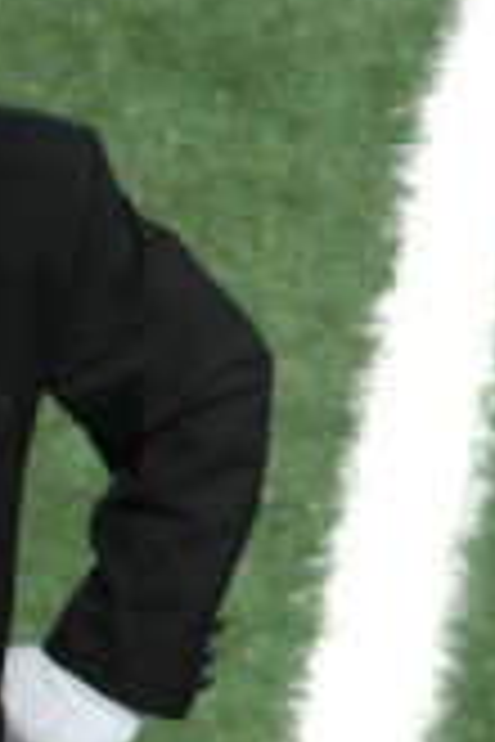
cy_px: 773
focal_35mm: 2177
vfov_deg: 0.9
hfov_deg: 0.6
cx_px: -290
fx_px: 44897
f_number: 5.6
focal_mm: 400
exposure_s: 1/640
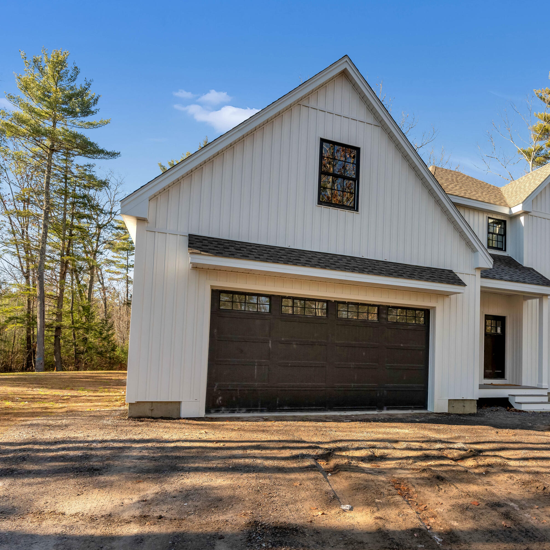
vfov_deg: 67.3
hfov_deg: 64.6
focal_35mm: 23
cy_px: 275
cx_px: 388
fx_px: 413
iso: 800
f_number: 8
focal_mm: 18
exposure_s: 1/500
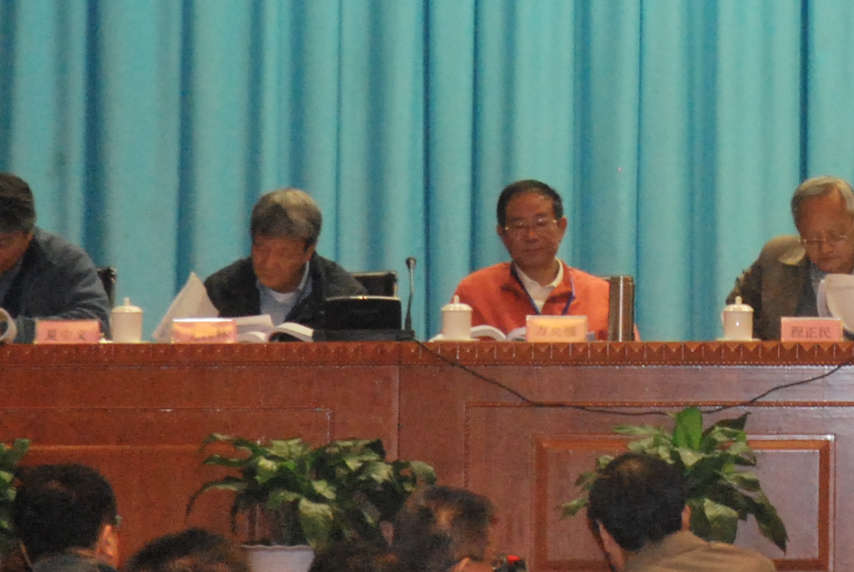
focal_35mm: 298
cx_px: 1202
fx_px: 7080
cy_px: -285
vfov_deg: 4.6
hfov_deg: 6.8
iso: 1100
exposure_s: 1/60
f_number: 5
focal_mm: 56
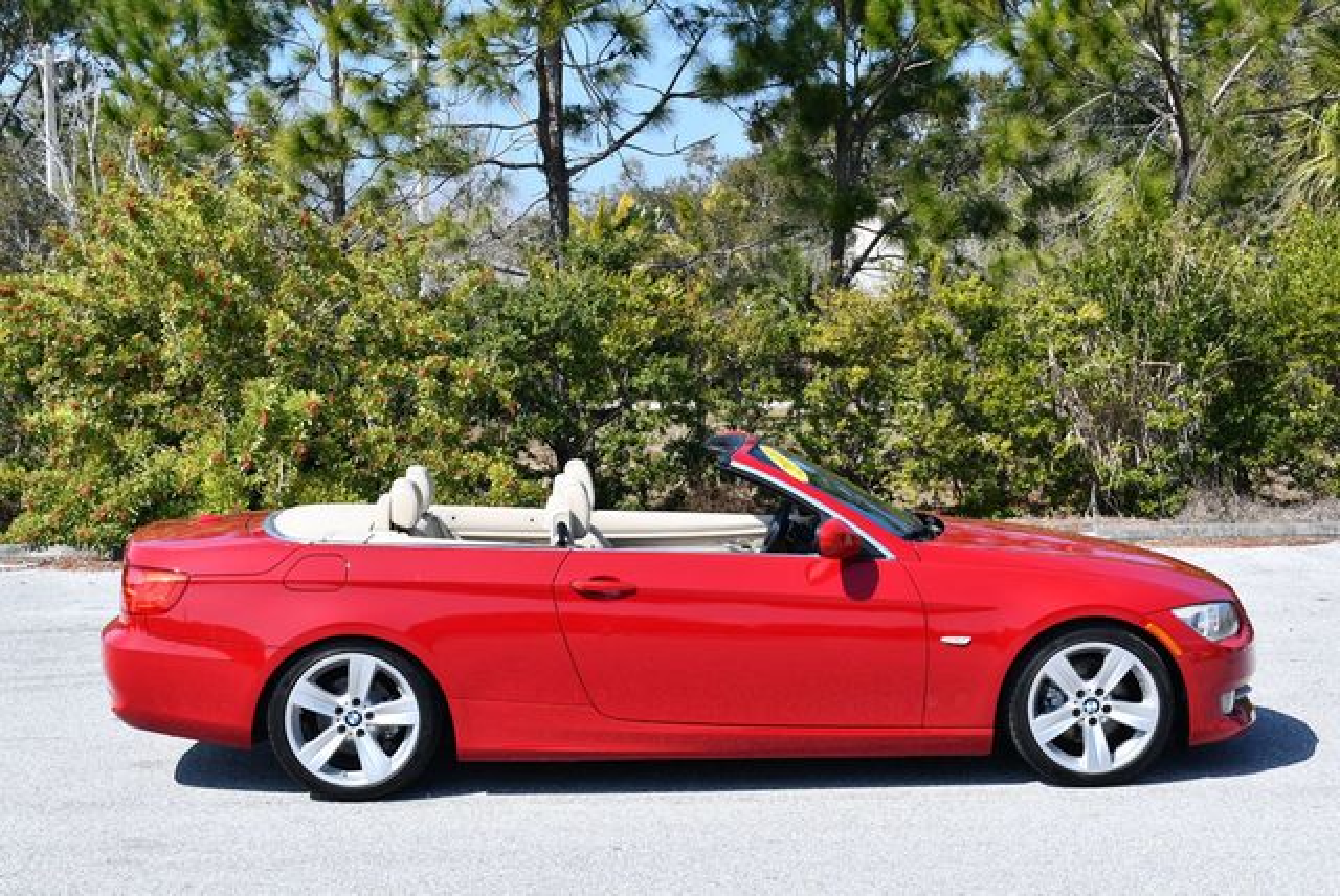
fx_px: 2384
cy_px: 448
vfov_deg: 21.3
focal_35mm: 64
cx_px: 670
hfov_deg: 31.4
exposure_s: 1/250
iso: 125
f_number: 8
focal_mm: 32
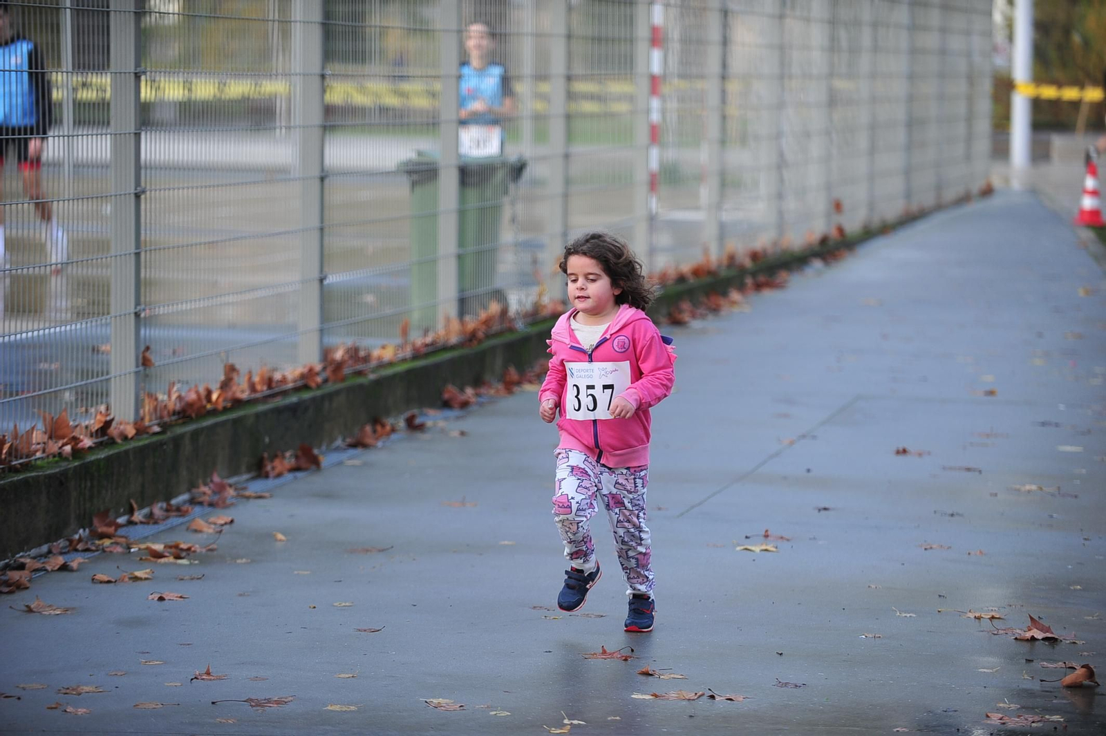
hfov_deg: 15.2
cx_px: 553
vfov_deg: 10.1
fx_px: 4145
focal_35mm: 135
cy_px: 368
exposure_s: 1/800
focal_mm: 135
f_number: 2.8
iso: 500
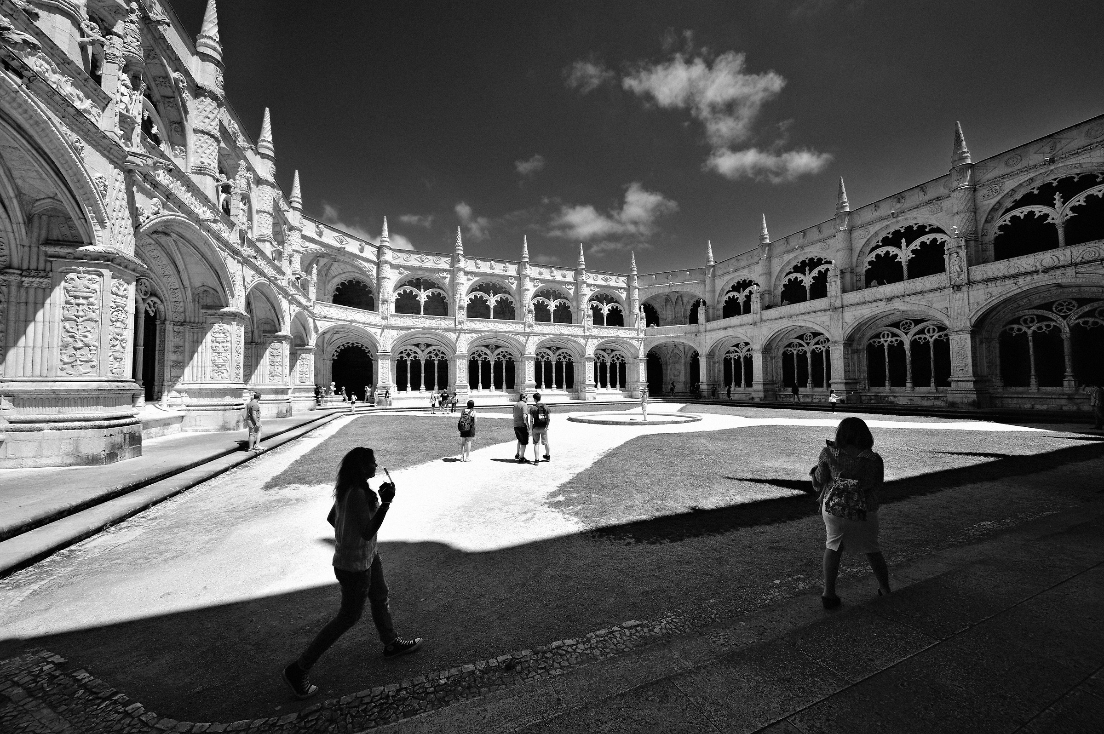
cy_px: 367
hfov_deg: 112.7
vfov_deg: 89.9
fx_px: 368
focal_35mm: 12
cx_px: 552
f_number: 11
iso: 200
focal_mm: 12
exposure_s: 1/320
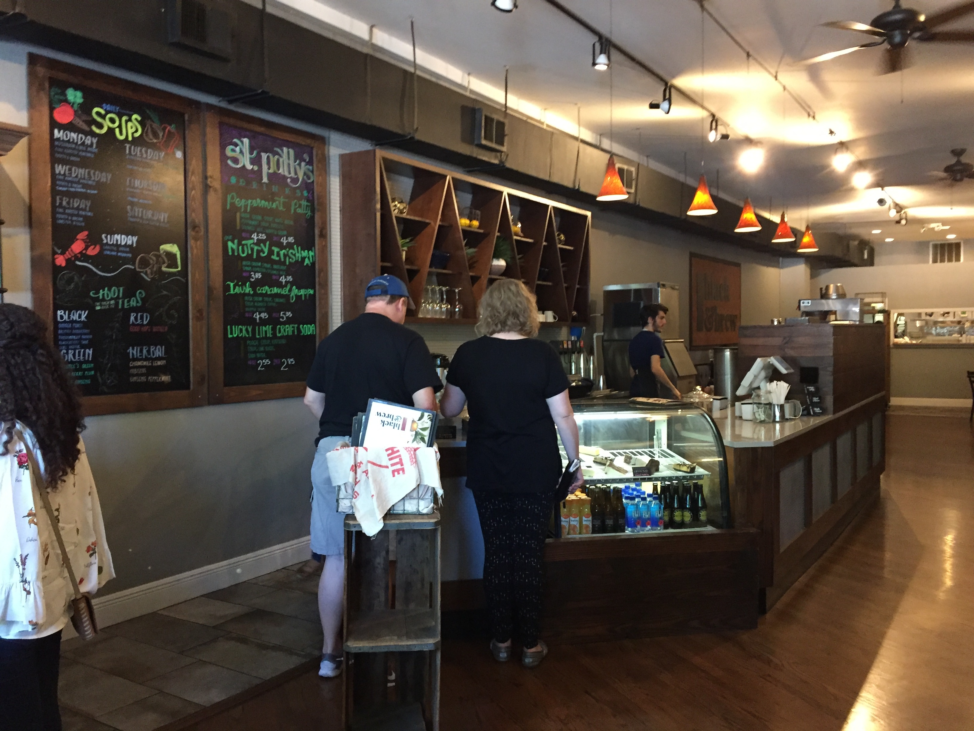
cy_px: 366
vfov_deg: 48.2
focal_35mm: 29
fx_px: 816
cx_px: 487
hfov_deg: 61.7
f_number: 2.2
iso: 250
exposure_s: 1/30
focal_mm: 4.15
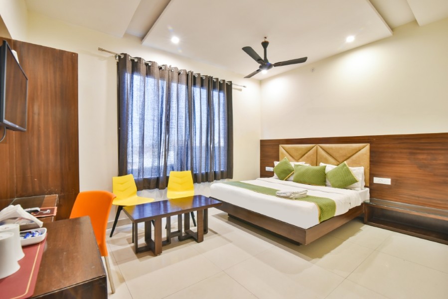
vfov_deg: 73.8
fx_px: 199
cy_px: 150
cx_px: 224
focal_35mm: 16
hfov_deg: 96.7
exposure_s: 1/5
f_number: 8
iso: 1600
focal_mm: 16
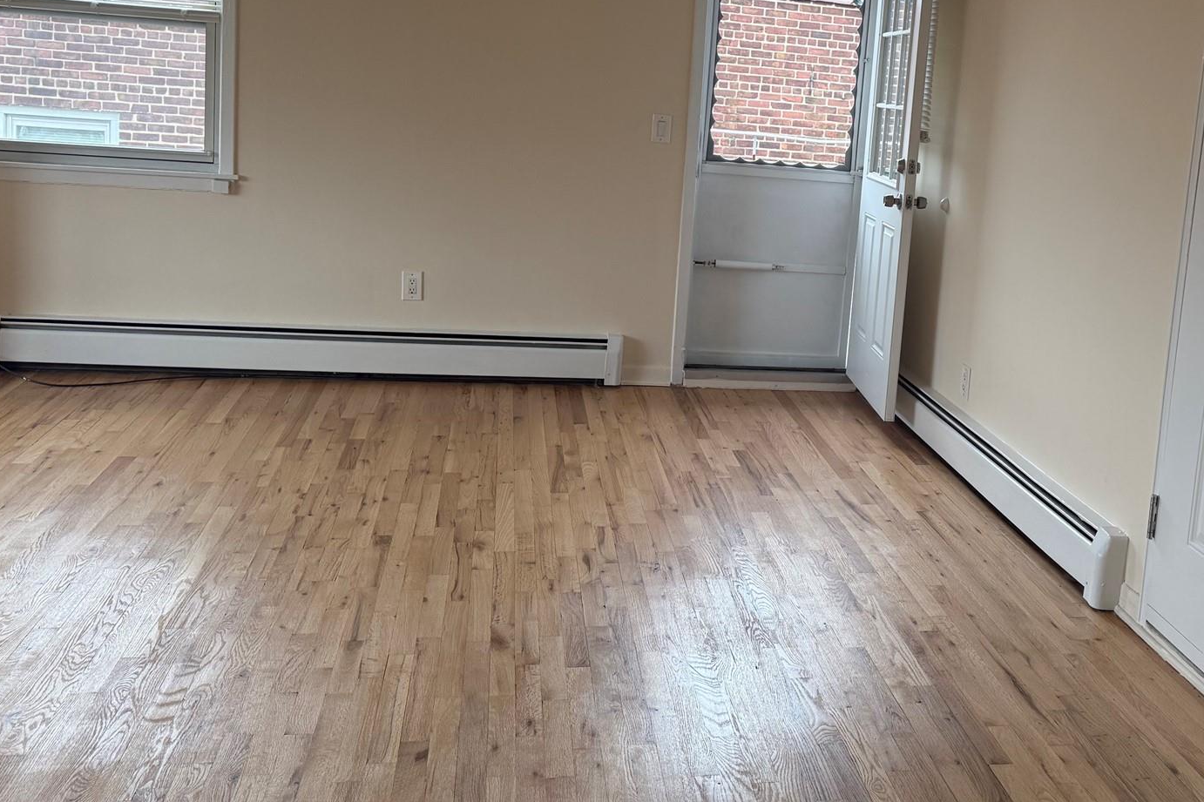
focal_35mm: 37
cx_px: 814
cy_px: 246
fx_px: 1237
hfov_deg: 50.8
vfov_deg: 35.5
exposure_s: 1/134
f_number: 1.78
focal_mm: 6.76
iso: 160
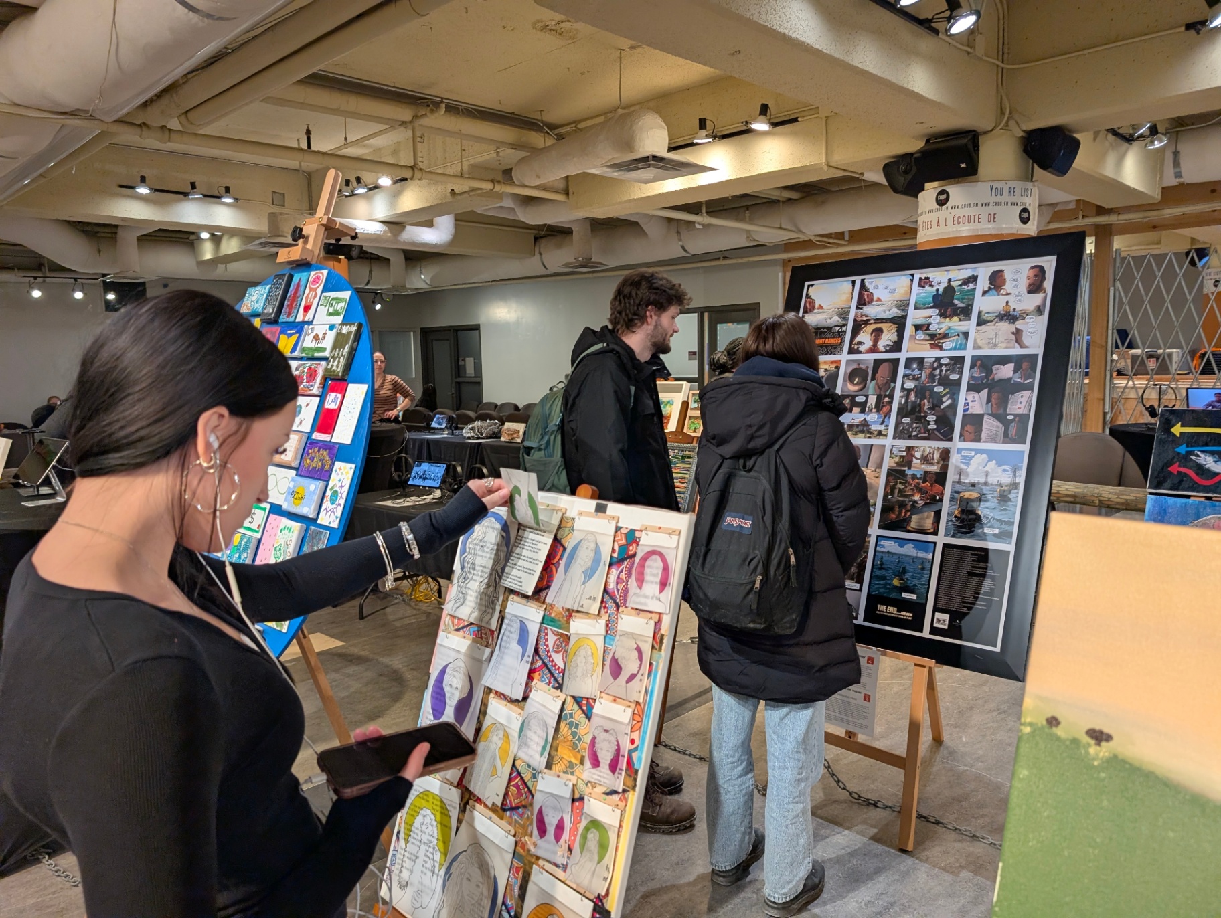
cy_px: 459
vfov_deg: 56.9
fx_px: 847
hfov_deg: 71.5
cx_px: 610
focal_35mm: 24
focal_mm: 6.9
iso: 208
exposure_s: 1/120
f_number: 1.68
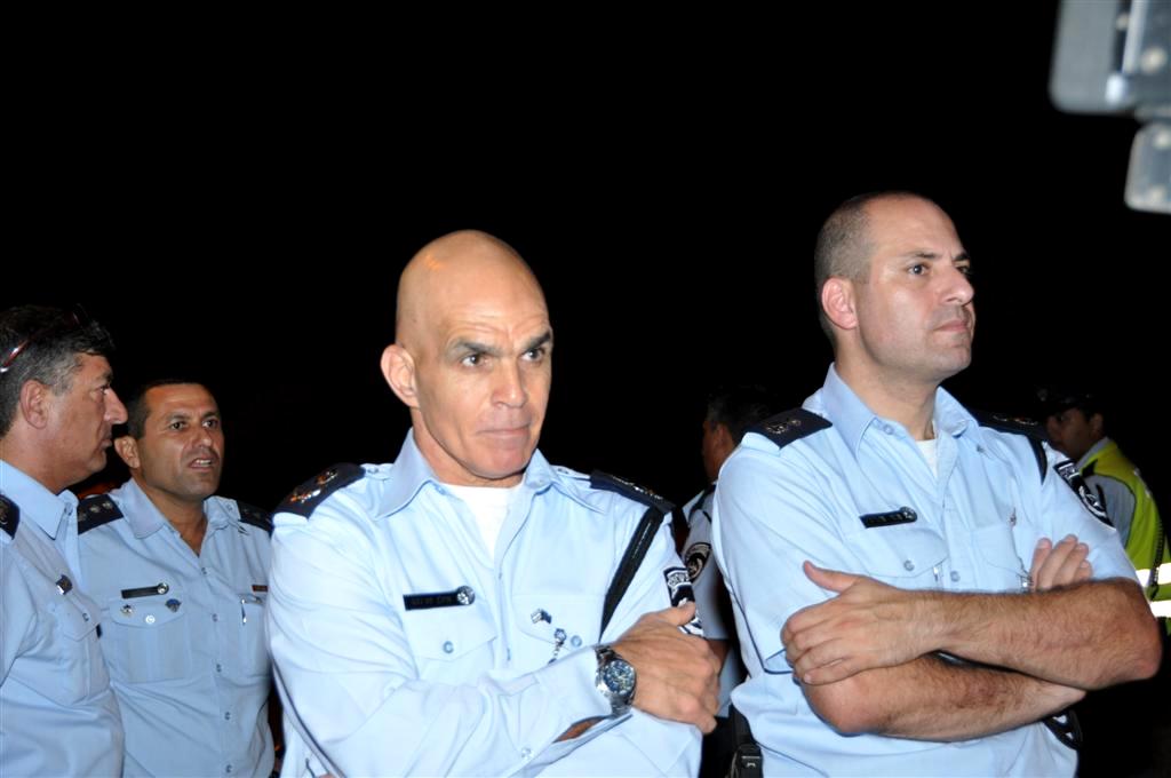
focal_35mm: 69
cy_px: 389
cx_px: 586
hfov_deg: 29.3
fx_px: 2242
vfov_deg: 19.7
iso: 800
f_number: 5.6
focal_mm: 46
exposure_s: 1/60
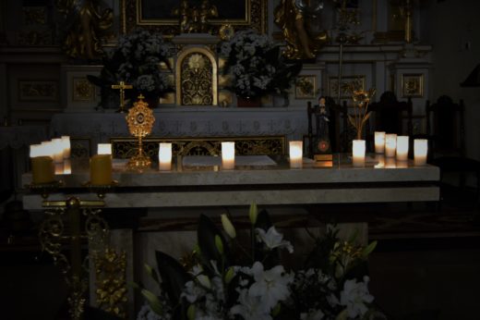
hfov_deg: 41.1
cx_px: 240
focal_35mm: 48
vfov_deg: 28.0
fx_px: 640
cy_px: 160
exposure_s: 1/20
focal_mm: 32
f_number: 4.5
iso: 3200
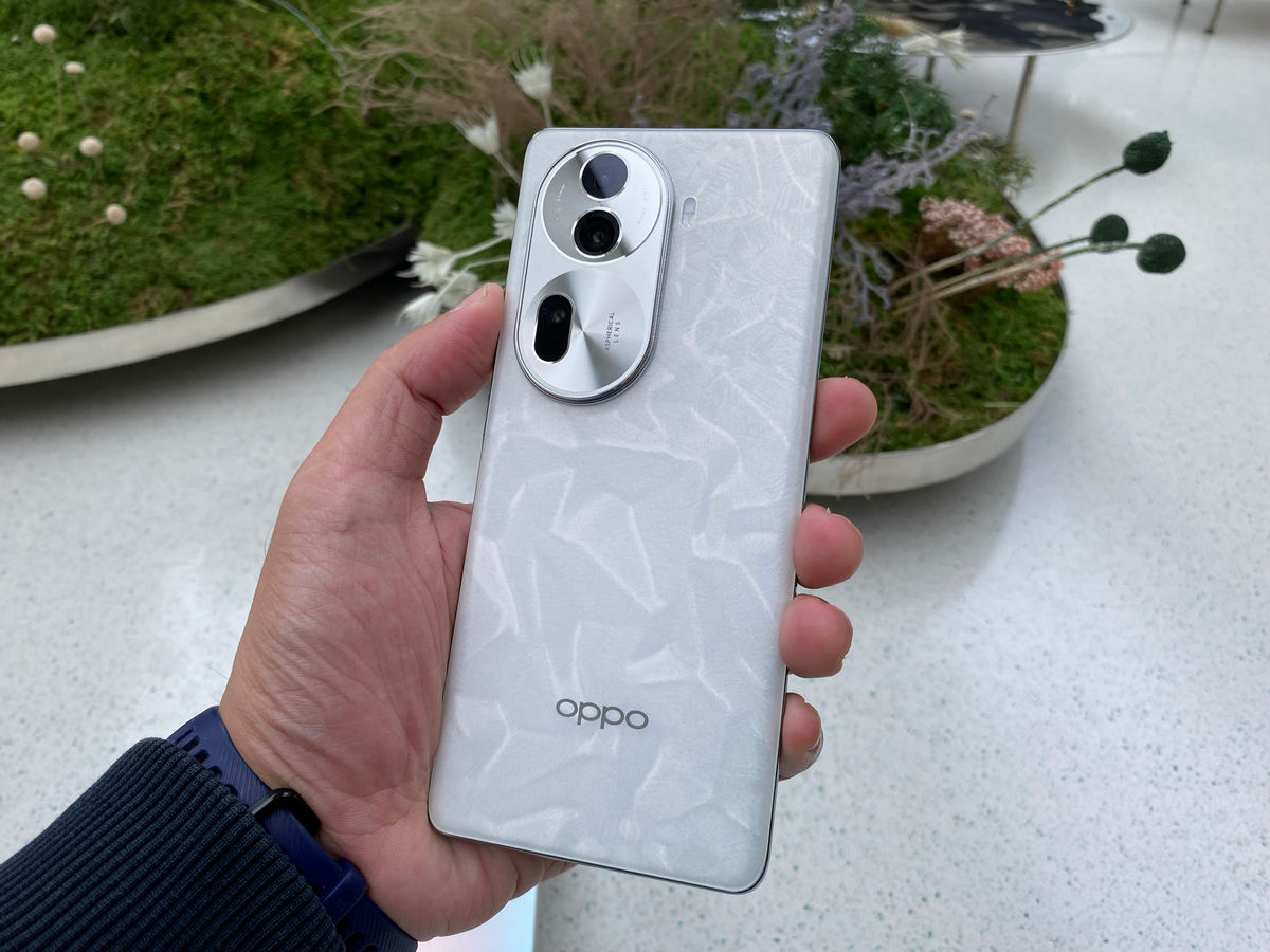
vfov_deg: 53.1
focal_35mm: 26
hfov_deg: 67.3
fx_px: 954
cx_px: 635
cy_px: 476
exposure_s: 1/106
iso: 50
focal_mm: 4.25
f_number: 1.8
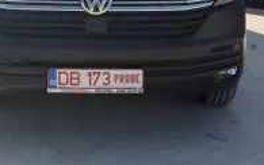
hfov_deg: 22.1
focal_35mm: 94
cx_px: 111
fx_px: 677
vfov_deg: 13.7
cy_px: -11
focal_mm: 6.76
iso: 80
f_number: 1.78
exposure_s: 1/5208
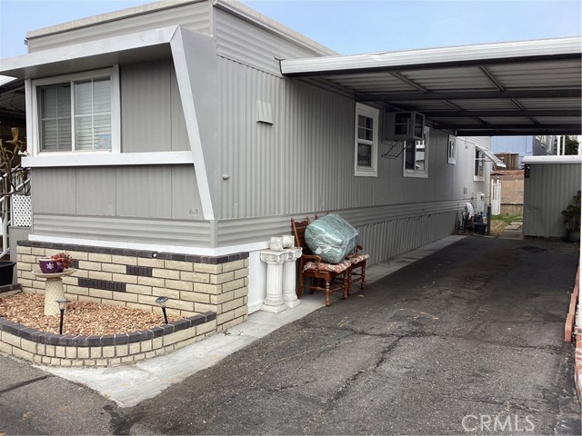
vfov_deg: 45.4
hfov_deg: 58.4
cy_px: 218
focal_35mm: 31
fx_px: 521
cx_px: 291
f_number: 2.4
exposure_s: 1/394
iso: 25
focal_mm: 3.3
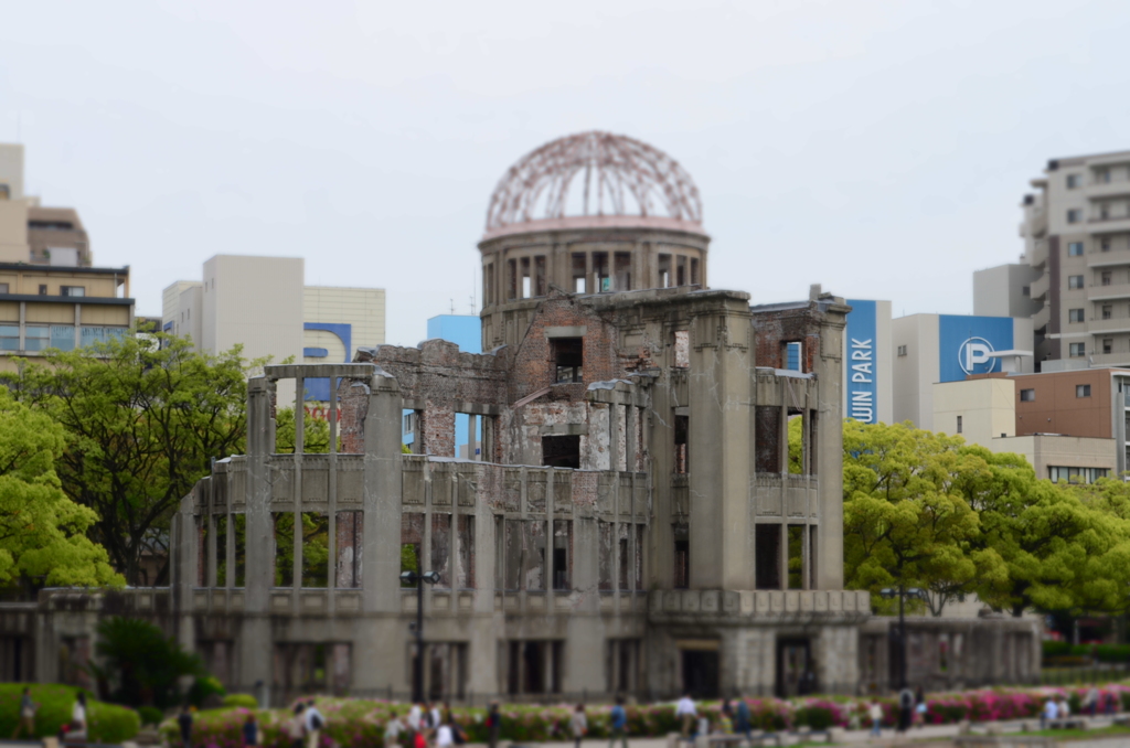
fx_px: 2584
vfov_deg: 16.5
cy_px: 374
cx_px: 565
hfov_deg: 24.7
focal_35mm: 82
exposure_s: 1/125
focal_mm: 55
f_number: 11
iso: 100
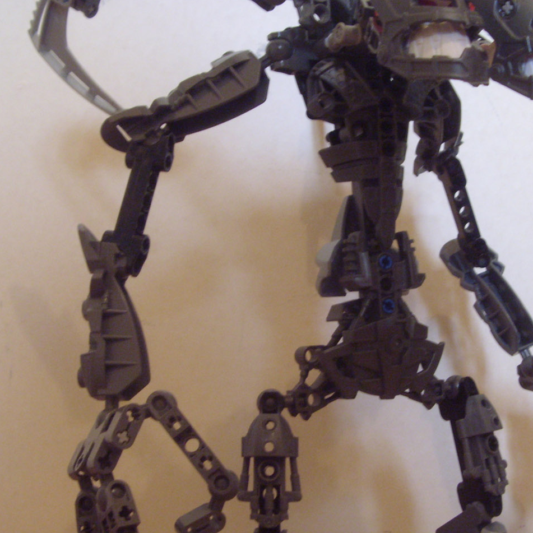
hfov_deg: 36.0
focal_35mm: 47
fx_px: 819
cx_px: 313
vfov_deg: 36.0
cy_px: 295
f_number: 3.5
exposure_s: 1/5
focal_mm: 6.3
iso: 300
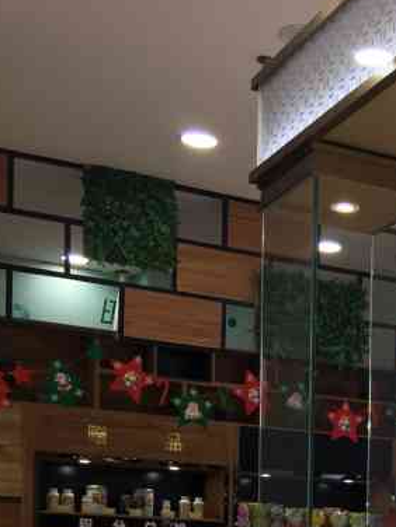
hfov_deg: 19.7
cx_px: 414
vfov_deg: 24.5
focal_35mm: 72
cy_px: 631
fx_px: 1098
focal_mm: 4.15
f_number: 2.2
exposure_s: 1/100
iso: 32
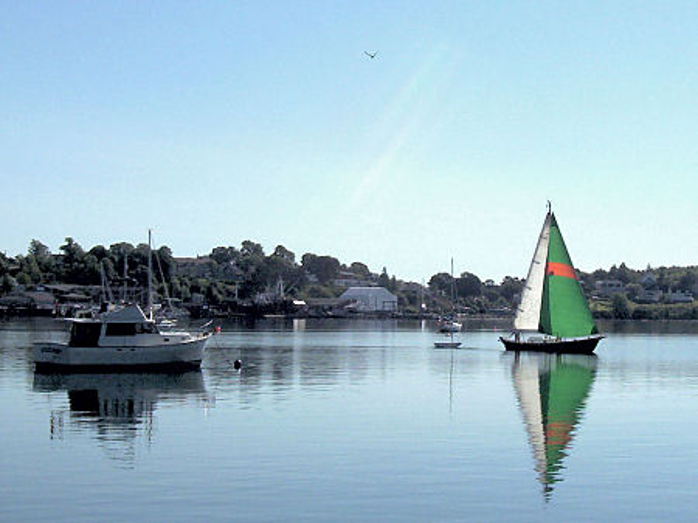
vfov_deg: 22.2
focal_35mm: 66
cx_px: 349
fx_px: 1330
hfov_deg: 29.4
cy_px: 262
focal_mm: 8.74
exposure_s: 1/1701
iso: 100
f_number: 6.16
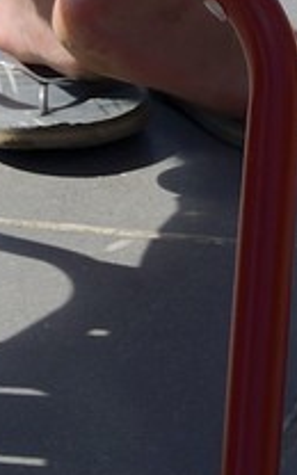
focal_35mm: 314
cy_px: -1066
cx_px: -133
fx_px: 4067
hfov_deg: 4.2
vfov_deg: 6.1
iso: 100
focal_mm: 40
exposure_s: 1/160
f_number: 9
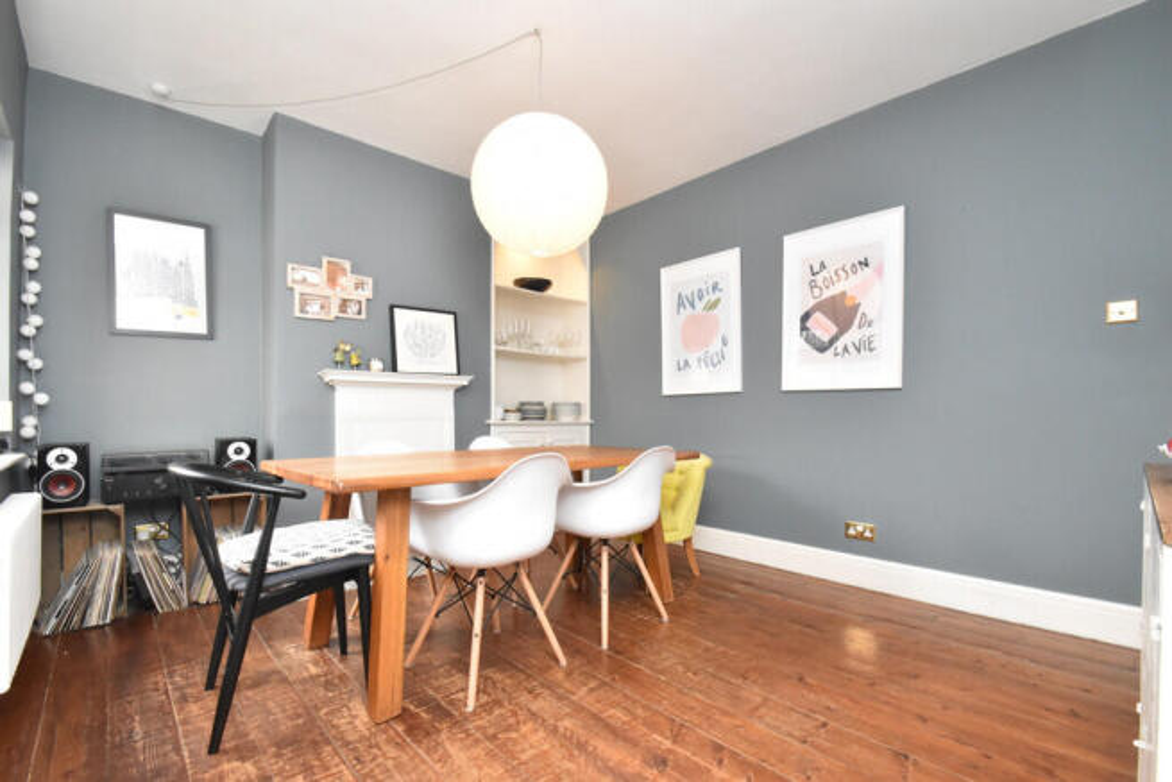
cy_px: 391
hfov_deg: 100.4
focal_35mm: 15
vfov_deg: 77.4
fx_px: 488
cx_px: 586
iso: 2500
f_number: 9
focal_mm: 10
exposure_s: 1/60
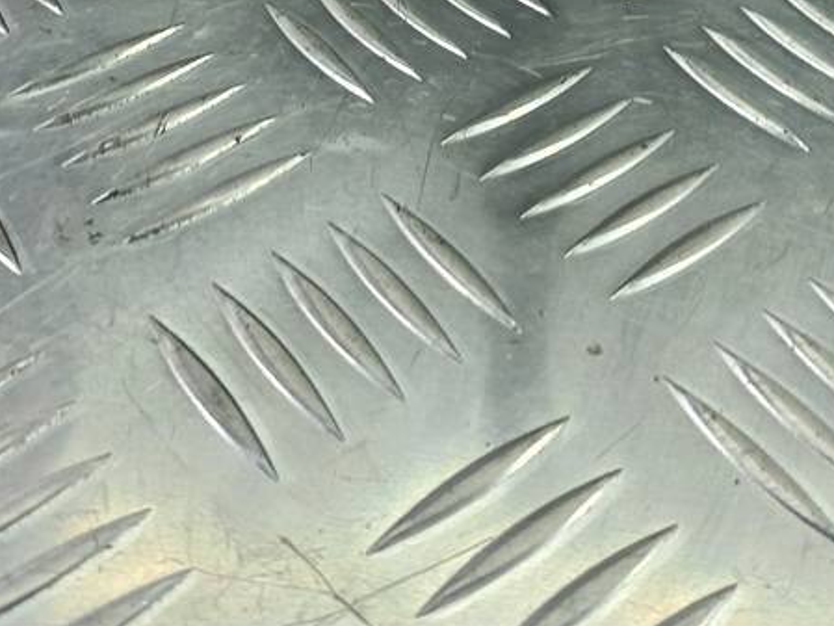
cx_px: 470
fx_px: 1374
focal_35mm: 57
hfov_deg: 33.7
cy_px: -80
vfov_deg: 23.9
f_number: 1.8
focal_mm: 4.6
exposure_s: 1/50
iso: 64
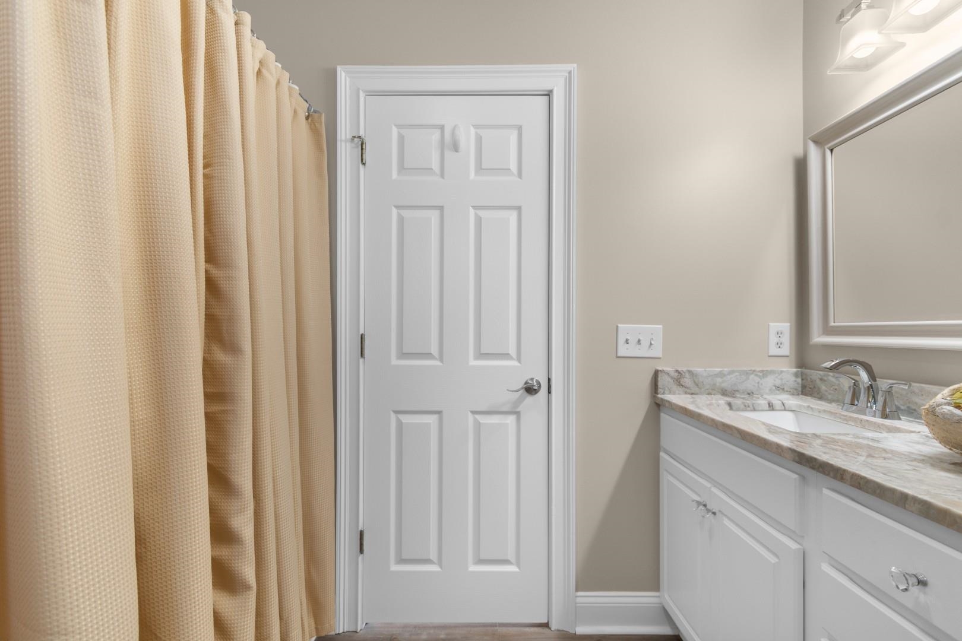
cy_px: 320
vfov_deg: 77.3
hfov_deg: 100.4
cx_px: 481
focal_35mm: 15
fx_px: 401
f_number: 4.5
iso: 100
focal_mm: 10
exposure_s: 1/20
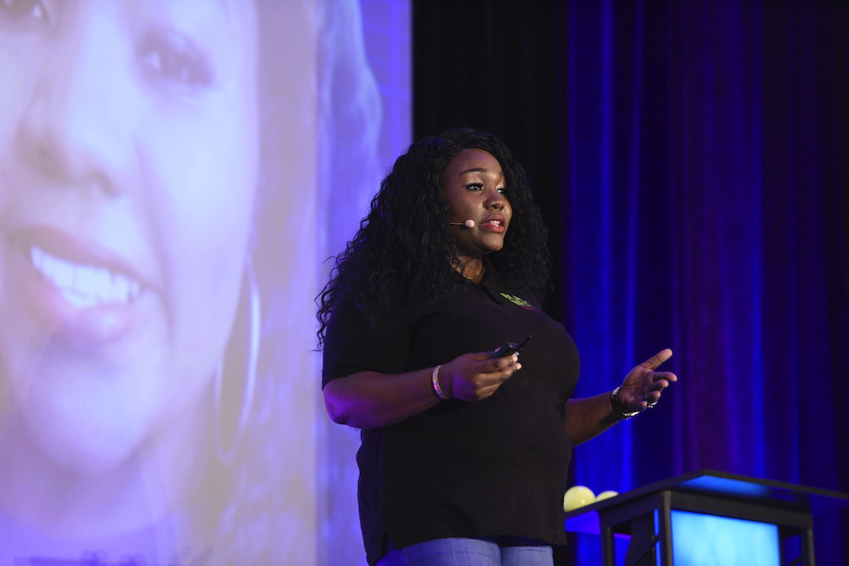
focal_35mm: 175
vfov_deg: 7.8
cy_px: 283
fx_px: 4127
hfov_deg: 11.7
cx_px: 424
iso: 3200
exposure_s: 1/160
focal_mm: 175
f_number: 2.8
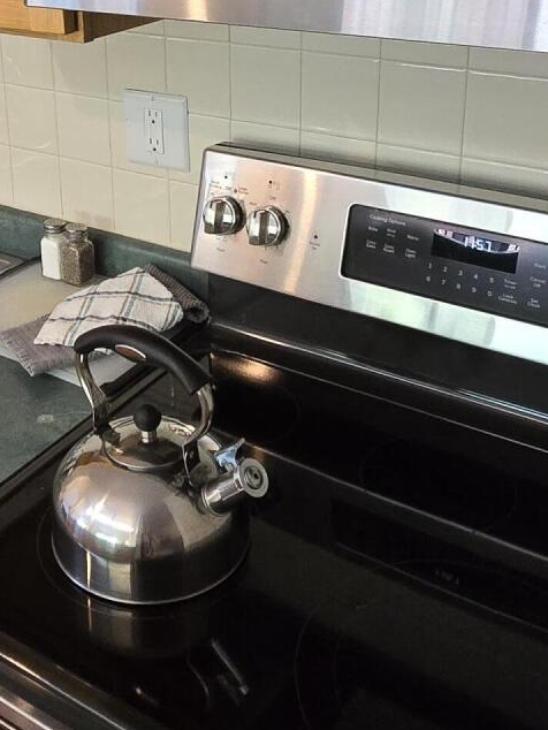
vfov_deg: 43.9
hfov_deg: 34.7
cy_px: 165
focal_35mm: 41
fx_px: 865
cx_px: 170
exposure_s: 1/60
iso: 400
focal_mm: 2.2
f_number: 2.2
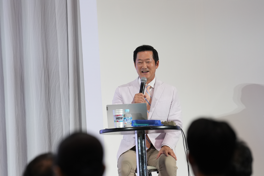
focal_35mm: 297
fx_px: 2178
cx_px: 132
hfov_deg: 6.9
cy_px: 88
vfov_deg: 4.6
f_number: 4.5
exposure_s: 1/320
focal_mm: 198
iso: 2000
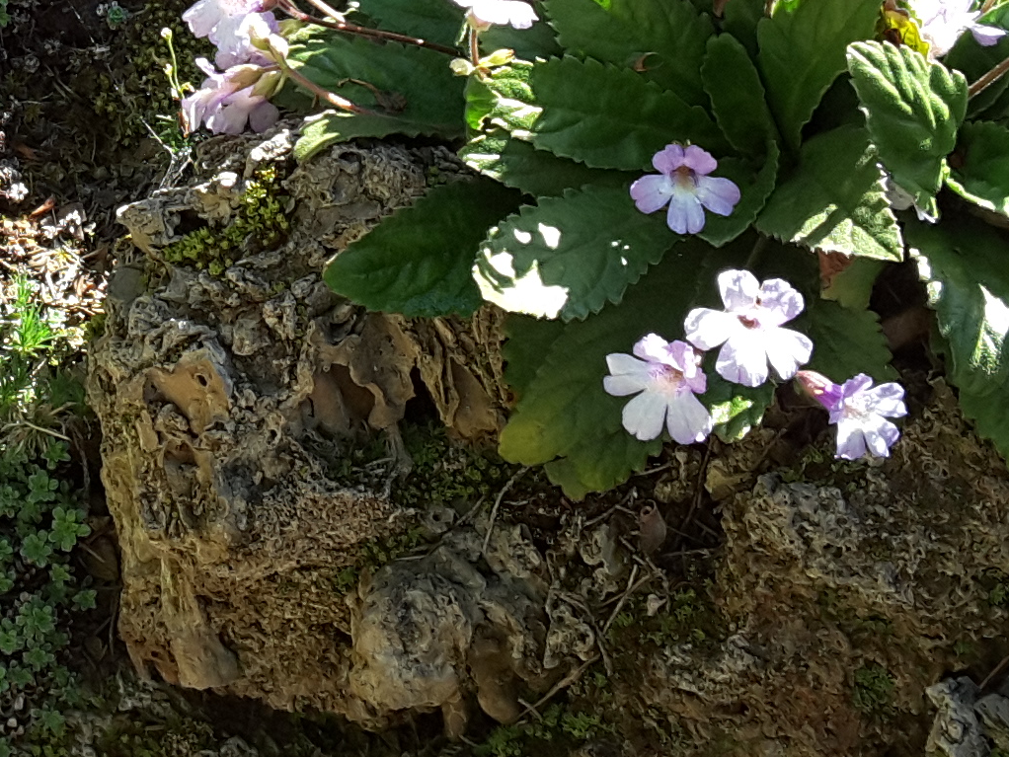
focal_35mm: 99
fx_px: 2886
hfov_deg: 19.3
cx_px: 12
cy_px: -120
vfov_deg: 14.5
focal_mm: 2.9
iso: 40
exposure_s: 1/263
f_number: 1.9
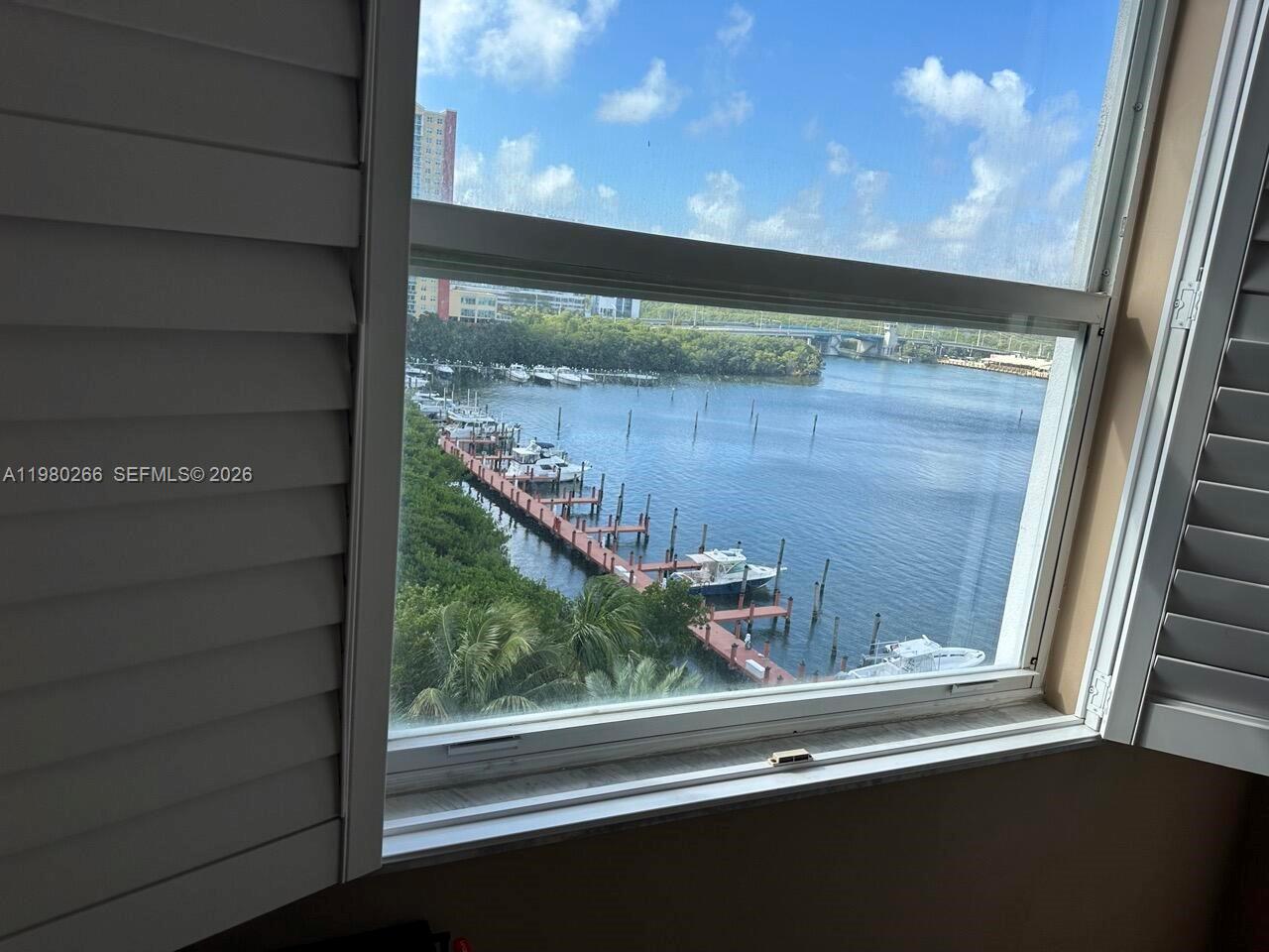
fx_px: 880
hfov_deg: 71.6
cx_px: 634
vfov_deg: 56.8
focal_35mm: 24
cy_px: 476
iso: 80
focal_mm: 6.86
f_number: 1.78
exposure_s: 1/2028
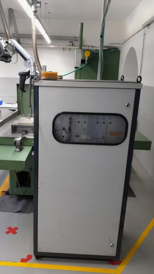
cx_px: 59
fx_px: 218
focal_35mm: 30
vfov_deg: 64.3
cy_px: 140
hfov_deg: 38.7
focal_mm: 4
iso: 100
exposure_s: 1/60
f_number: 1.8
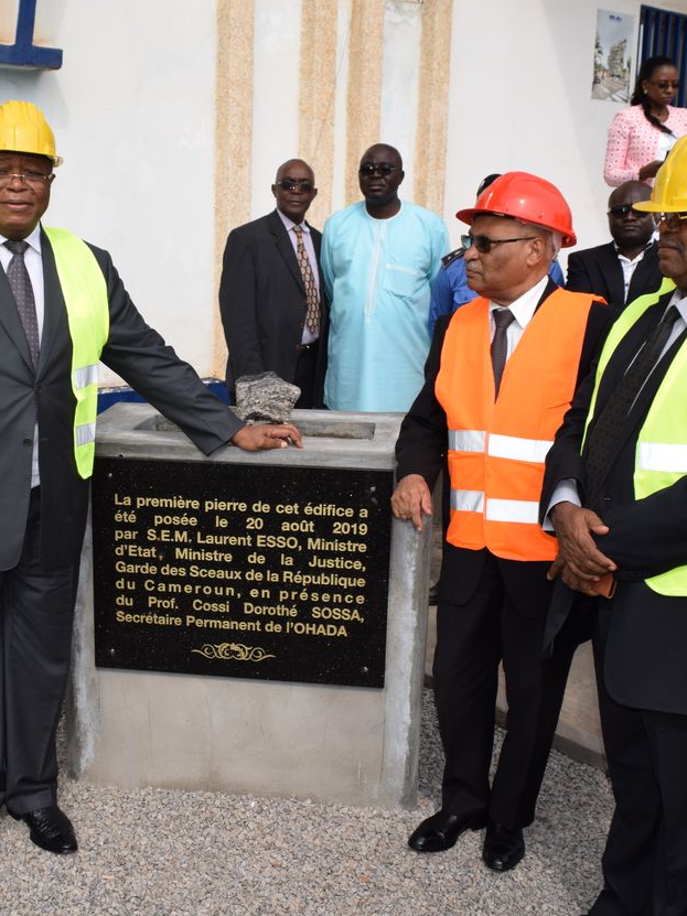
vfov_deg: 46.8
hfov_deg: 35.6
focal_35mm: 40
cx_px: 236
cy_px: 451
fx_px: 1059
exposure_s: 1/200
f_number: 9
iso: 100
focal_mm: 18
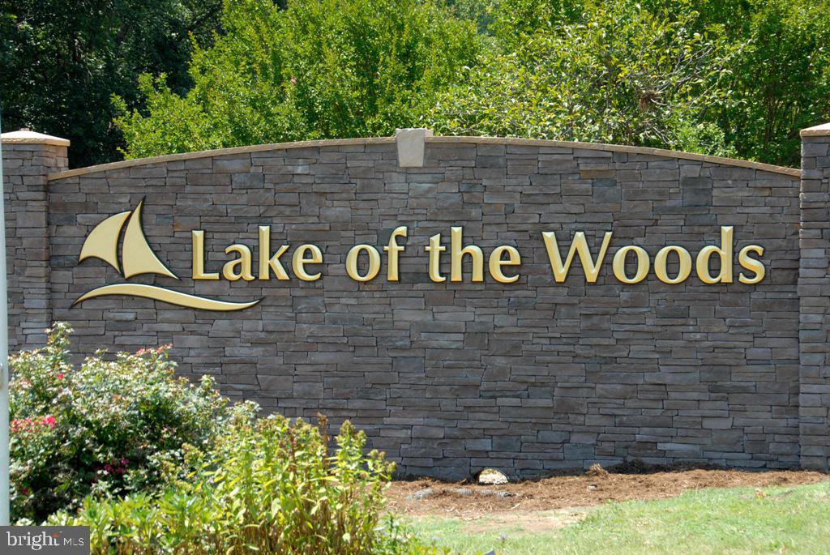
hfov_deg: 24.2
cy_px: 278
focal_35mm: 84
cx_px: 415
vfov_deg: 16.3
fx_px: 1939
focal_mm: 56
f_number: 7.1
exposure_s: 1/180
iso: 200
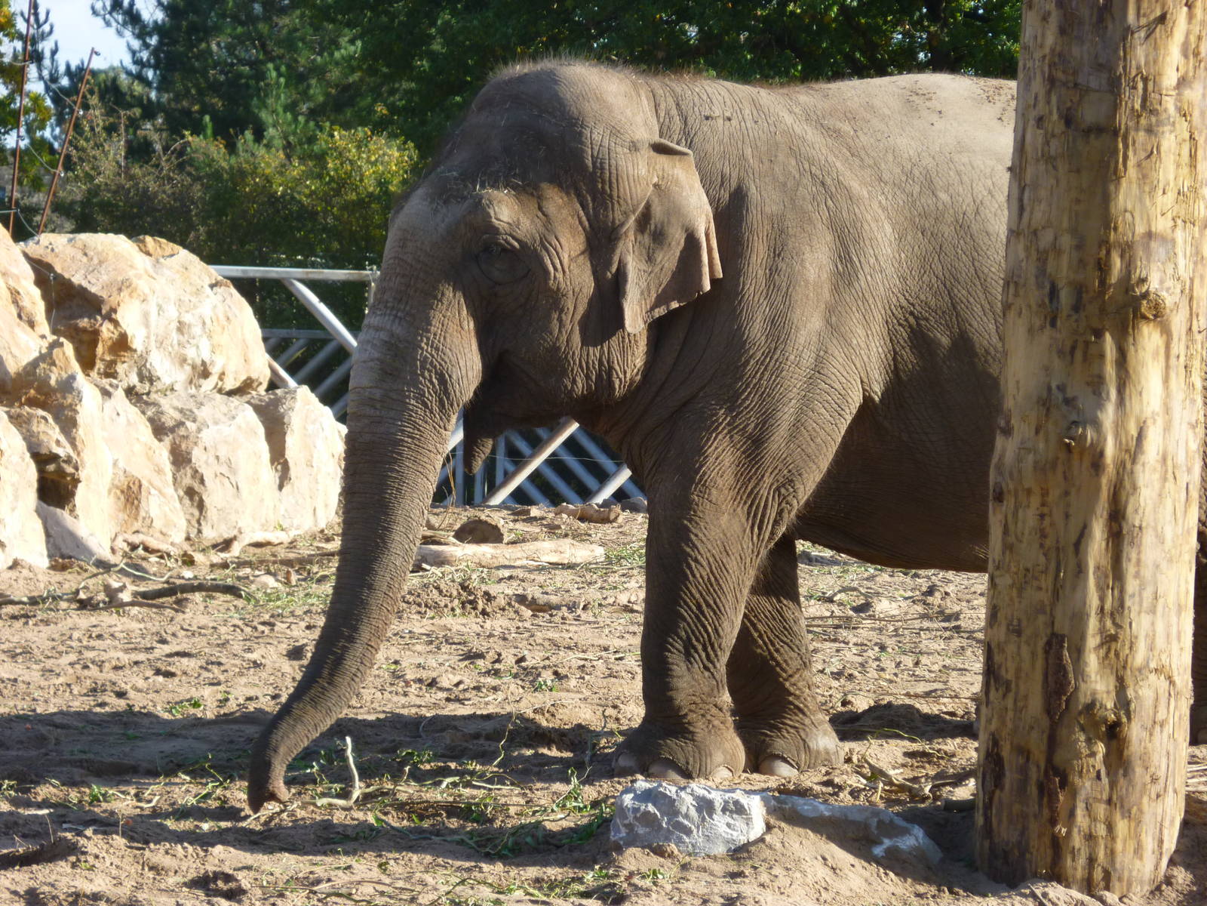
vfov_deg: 7.4
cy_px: 453
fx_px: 6974
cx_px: 604
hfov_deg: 9.9
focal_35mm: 200
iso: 125
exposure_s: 1/125
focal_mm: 36
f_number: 5.9
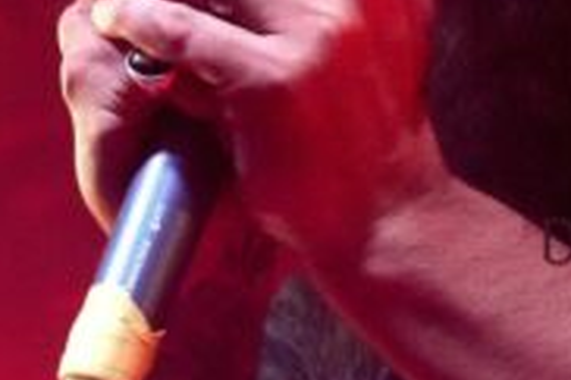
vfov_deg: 3.7
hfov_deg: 5.6
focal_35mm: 368
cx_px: 191
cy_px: -210
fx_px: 5832
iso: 6400
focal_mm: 58
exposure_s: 1/80
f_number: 4.5
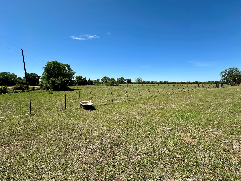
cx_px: 120
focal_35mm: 14
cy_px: 90
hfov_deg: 102.1
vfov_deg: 85.7
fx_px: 97
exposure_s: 1/2257
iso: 50
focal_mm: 2.22
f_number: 2.2
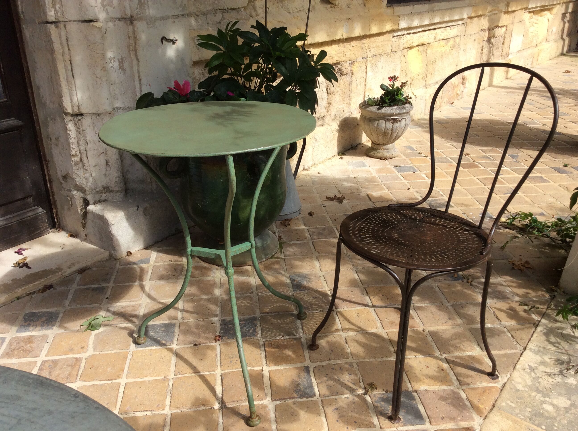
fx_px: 534
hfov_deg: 56.9
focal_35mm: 32
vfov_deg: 44.1
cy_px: 216
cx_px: 289
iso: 32
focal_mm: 3.3
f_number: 2.4
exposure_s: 1/555
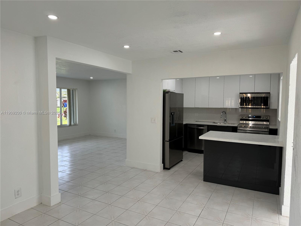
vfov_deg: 56.8
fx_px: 209
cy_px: 113
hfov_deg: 71.6
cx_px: 150
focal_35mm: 24
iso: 50
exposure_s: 1/138
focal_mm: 6.76
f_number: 1.78
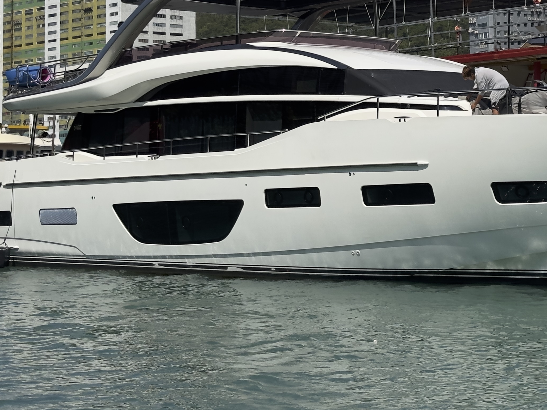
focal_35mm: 94
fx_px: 1485
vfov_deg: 15.5
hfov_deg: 20.8
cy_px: 32
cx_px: 381
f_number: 1.78
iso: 64
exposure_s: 1/8197
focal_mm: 6.86
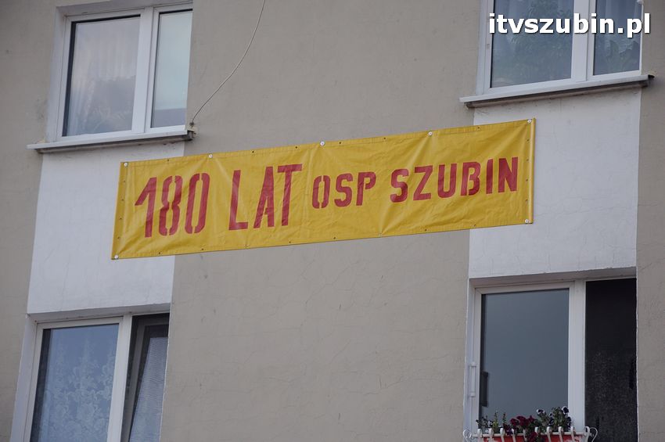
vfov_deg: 11.4
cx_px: 332
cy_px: 221
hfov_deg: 17.1
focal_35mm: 120
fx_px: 2214
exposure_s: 1/640
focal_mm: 80
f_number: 6.3
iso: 400
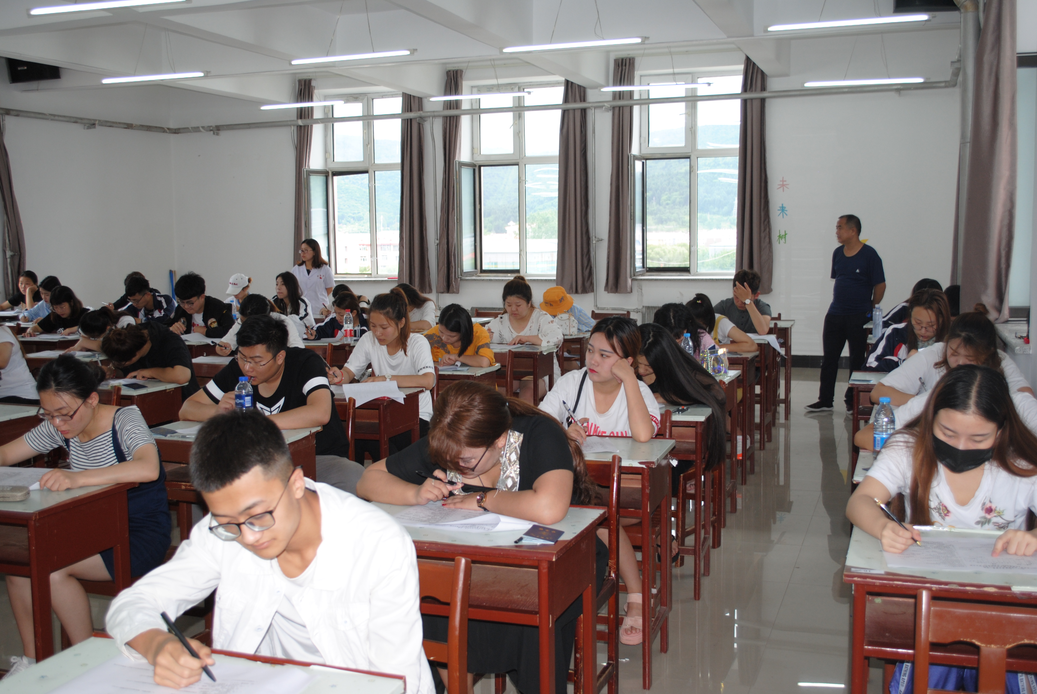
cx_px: 518
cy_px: 347
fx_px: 1125
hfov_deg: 49.5
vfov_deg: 34.3
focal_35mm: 39
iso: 200
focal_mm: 26
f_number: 4.2
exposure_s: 1/60
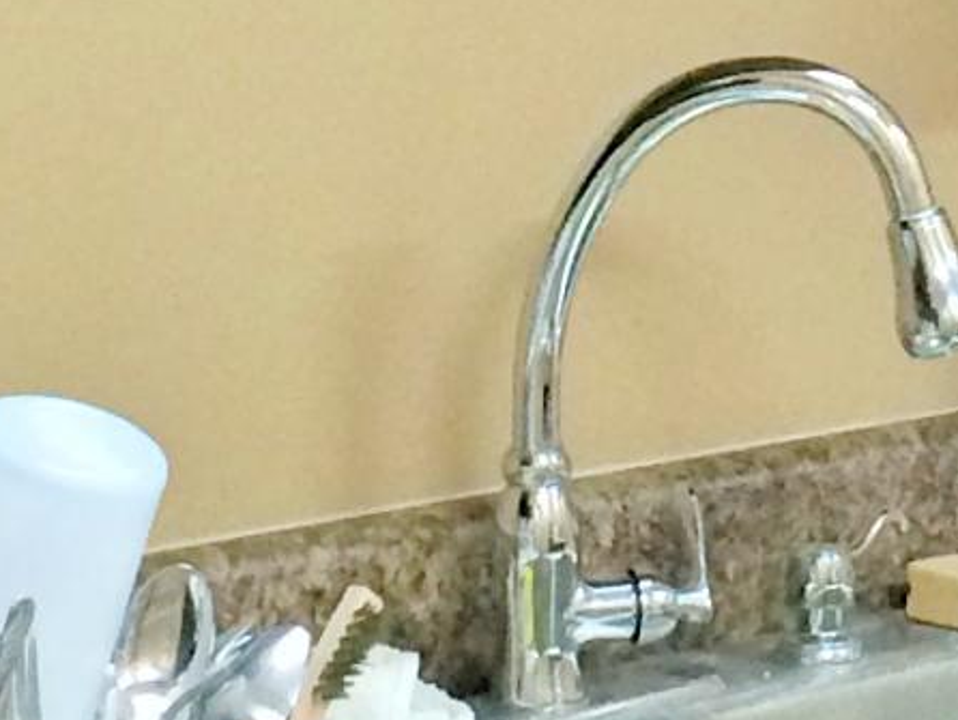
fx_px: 5400
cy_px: -243
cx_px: 1102
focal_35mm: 195
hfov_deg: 10.0
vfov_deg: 7.5
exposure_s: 1/30
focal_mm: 4.15
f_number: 2.2
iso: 160
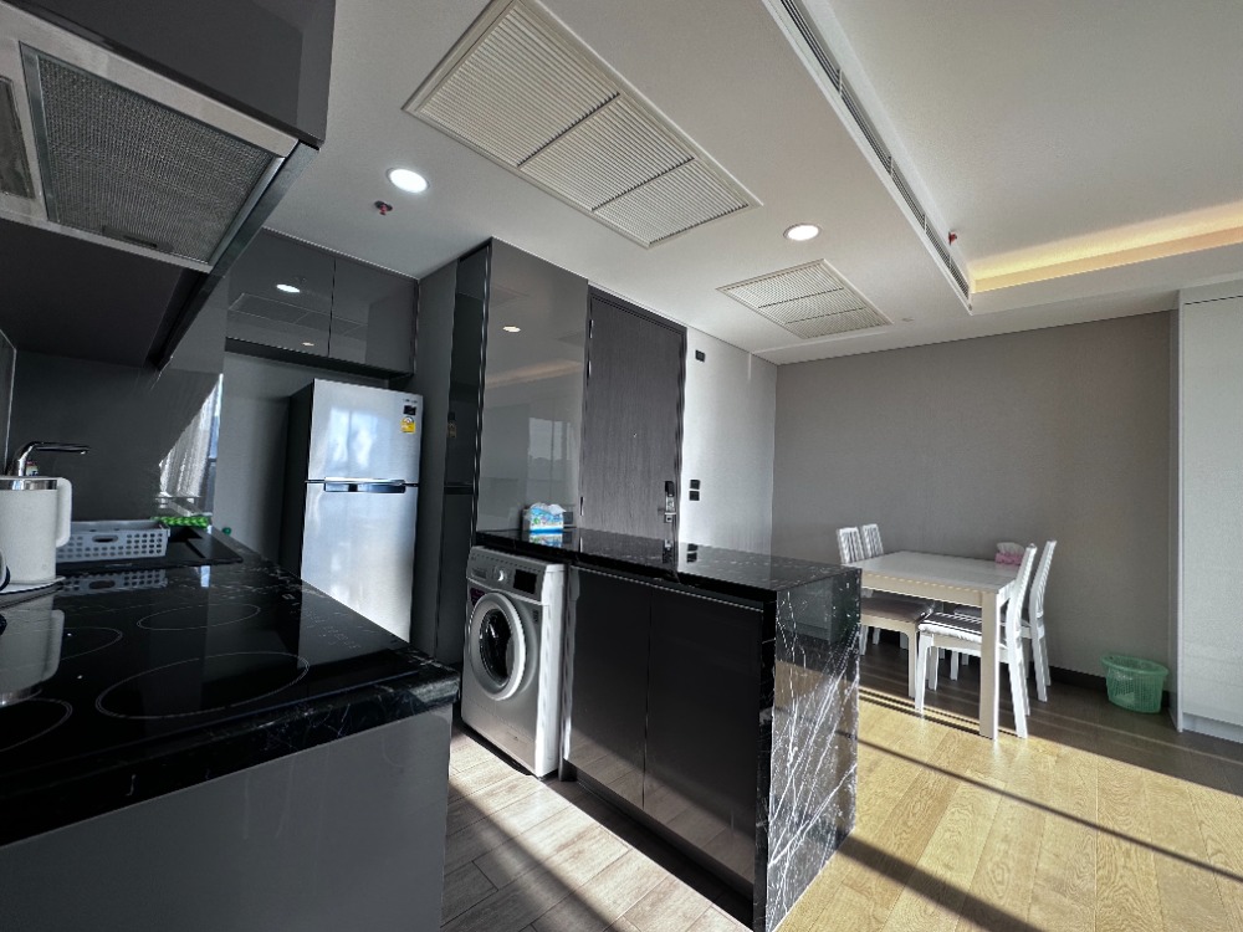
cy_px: 466
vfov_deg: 85.7
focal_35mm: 14
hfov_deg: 102.1
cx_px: 622
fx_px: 503
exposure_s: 1/99
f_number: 2.2
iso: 64
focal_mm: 2.22
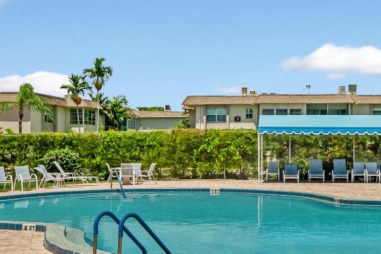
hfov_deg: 33.5
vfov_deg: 23.0
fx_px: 625
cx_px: 271
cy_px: 126
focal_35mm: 59
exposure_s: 1/3200
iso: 2000
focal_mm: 27
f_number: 8
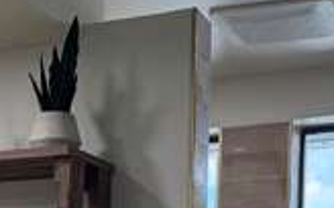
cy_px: 428
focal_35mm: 106
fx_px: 964
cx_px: 72
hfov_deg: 19.5
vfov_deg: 11.1
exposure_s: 1/228
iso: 125
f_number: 1.78
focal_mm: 6.76
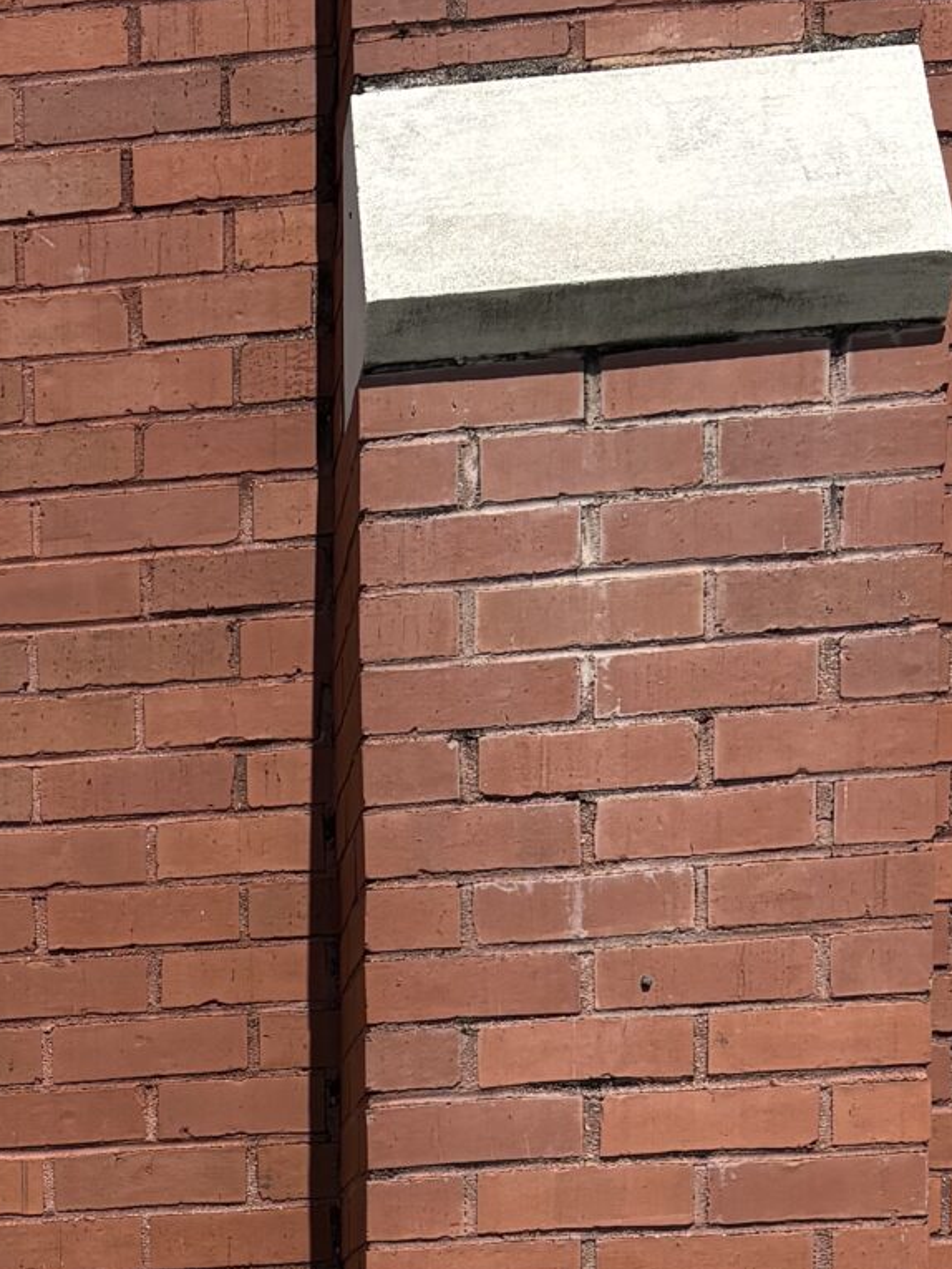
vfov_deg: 19.7
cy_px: 1878
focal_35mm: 87
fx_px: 3189
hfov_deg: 16.1
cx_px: -292
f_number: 1.6
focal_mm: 5.96
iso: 50
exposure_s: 1/3831
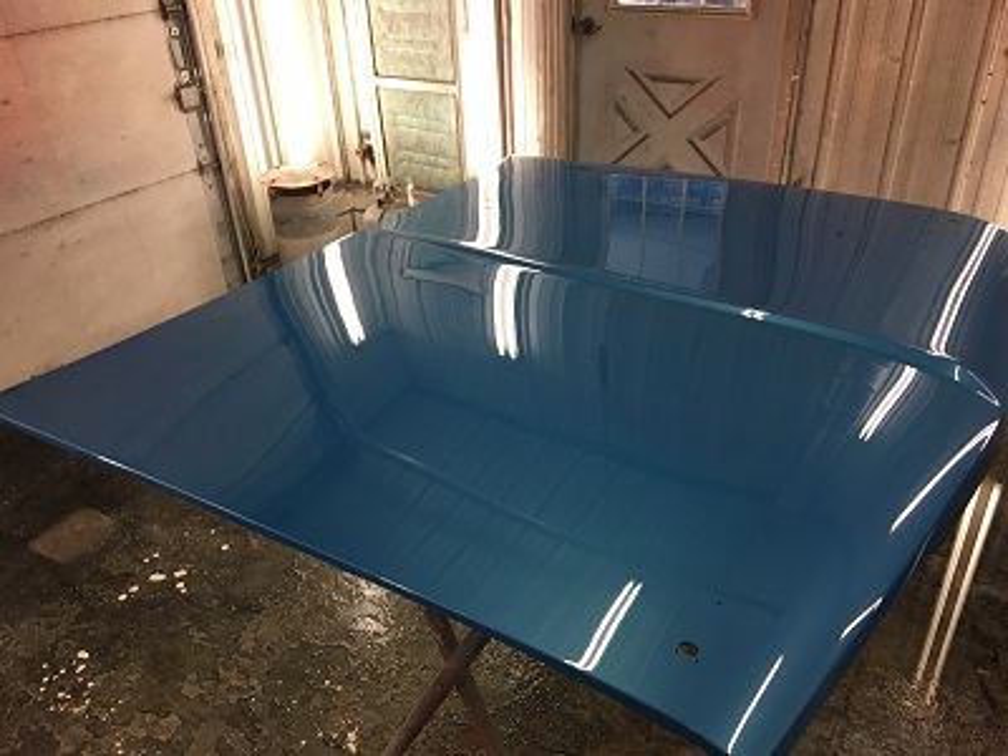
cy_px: 378
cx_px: 504
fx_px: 844
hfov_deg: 61.7
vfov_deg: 48.2
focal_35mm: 29
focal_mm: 4.15
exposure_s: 1/30
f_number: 2.2
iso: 80
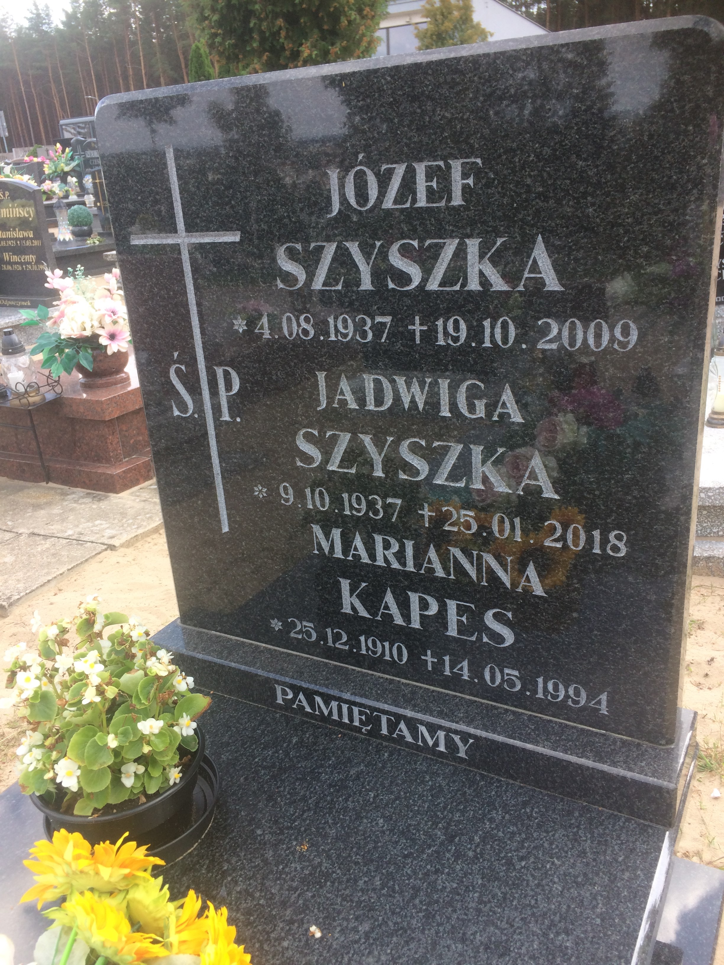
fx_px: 809
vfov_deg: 61.7
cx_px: 362
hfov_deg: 48.2
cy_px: 482
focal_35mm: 29
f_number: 2.2
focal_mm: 4.15
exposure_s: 1/243
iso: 32
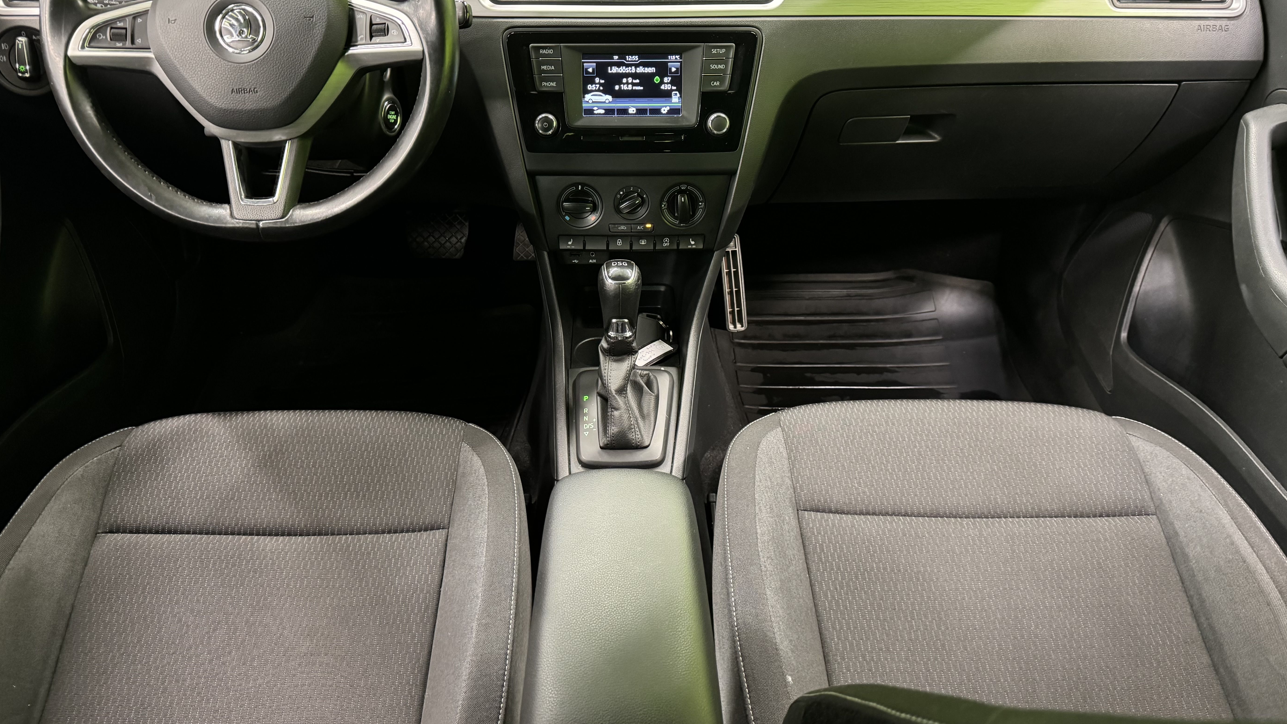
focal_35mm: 27
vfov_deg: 42.7
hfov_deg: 69.8
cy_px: 297
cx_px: 626
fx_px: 921
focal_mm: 6.76
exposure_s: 1/33
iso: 800
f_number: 1.78
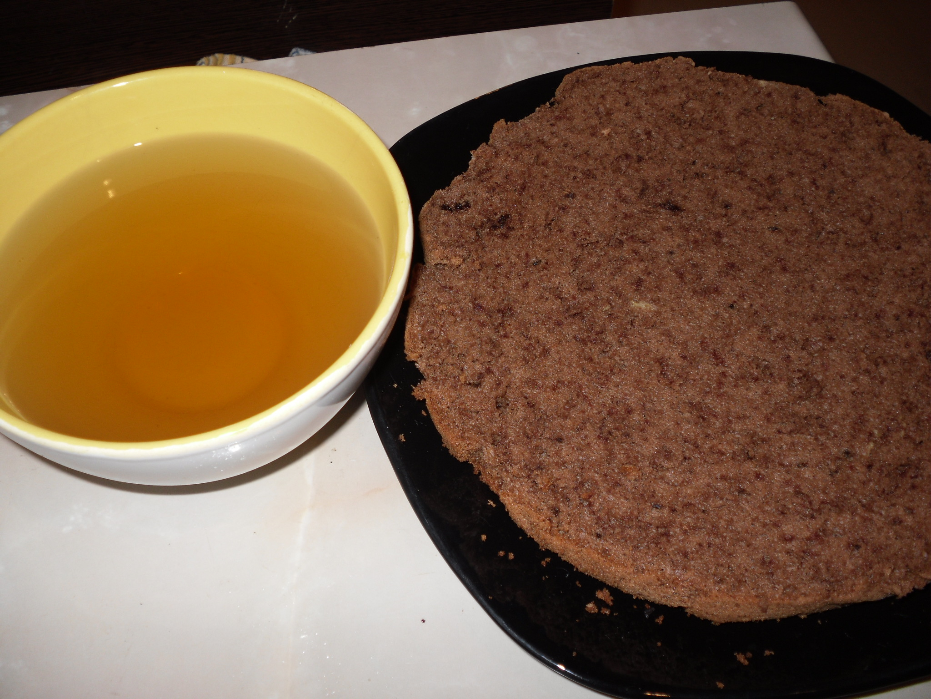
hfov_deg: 52.6
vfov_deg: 40.7
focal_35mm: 35
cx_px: 466
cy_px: 350
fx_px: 941
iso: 80
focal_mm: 6.3
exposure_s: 1/45
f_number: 3
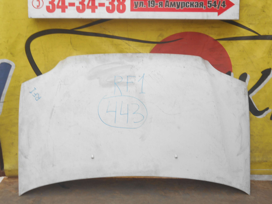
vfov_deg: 29.1
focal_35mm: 50
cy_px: 102
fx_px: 393
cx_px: 136
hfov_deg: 38.2
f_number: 4.5
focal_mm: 8.8
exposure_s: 1/30
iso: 80
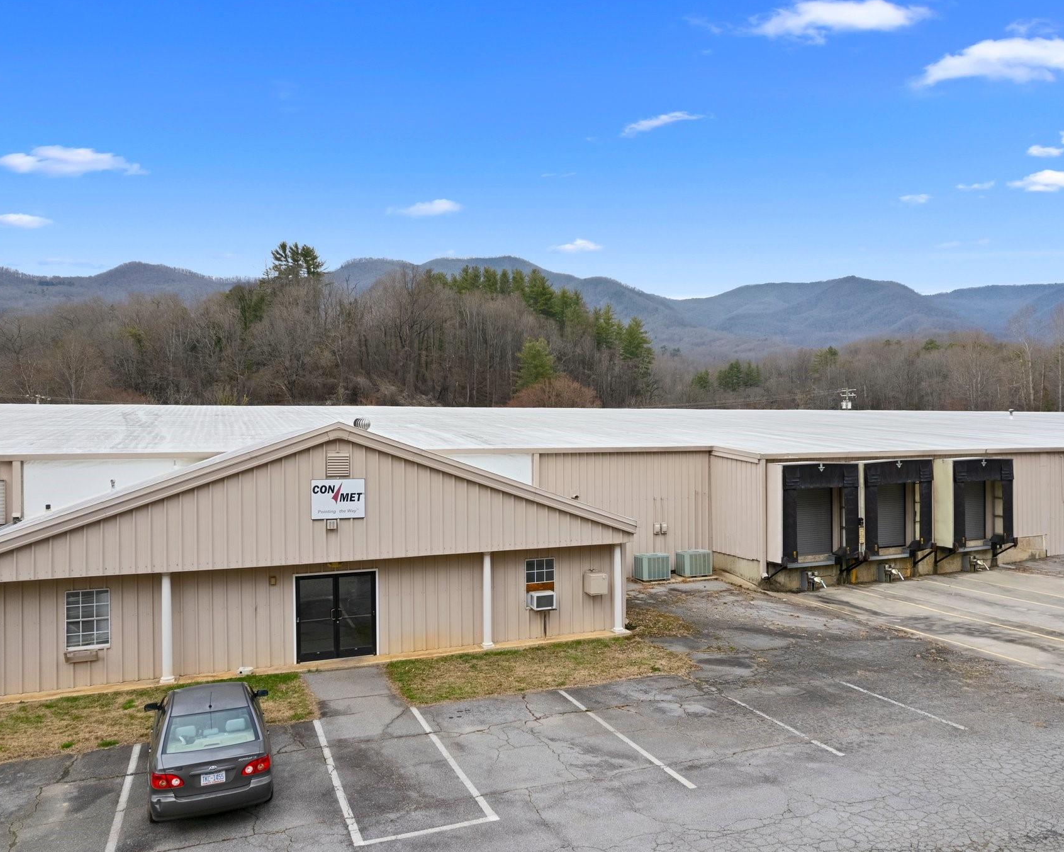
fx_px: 787
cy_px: 426
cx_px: 576
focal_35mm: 25
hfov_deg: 68.0
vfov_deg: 56.8
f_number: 2.8
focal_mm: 8.38
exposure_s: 1/1250
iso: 130
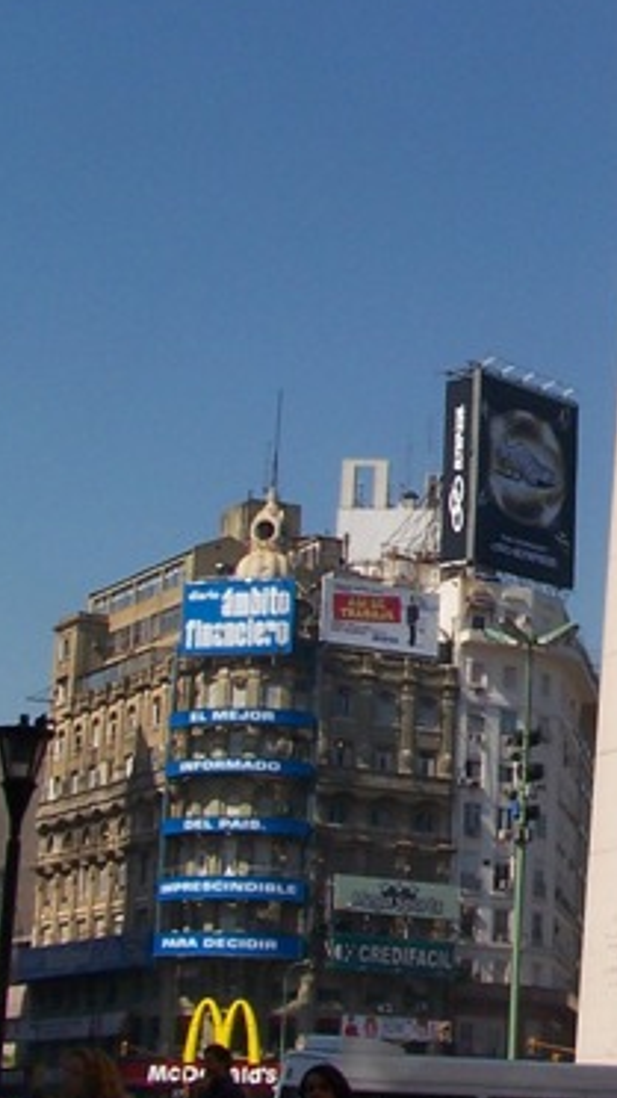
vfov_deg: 24.7
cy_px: 394
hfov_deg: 13.7
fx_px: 2504
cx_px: 726
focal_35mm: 86
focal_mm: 6.3
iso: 80
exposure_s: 1/400
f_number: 8
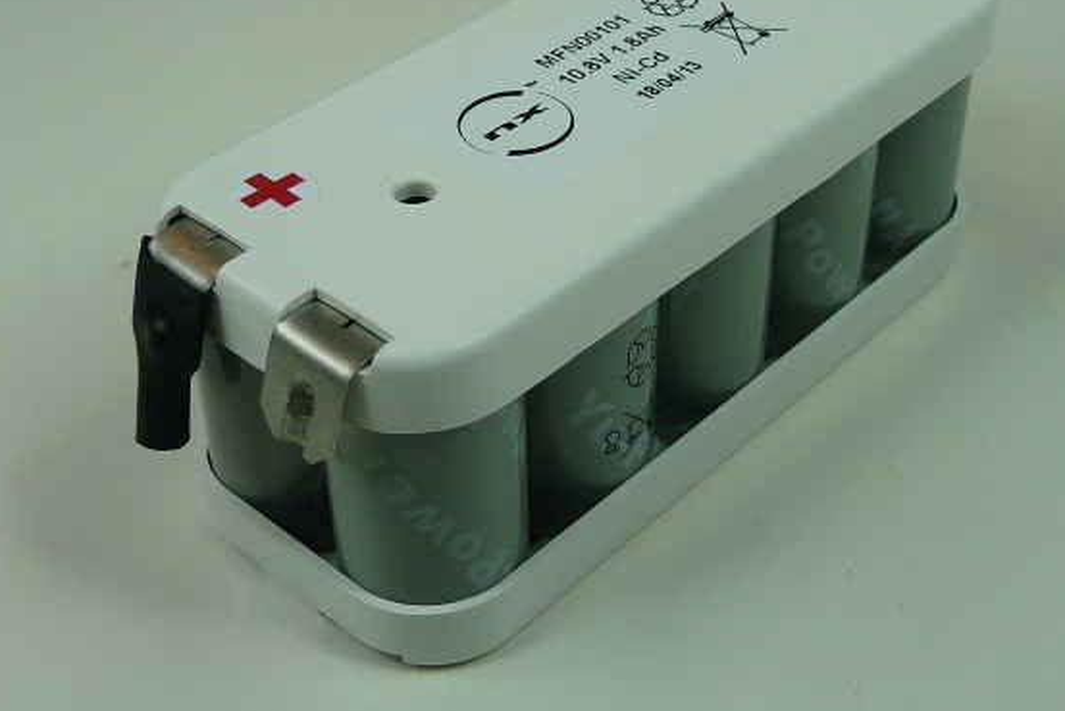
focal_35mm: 59
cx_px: 595
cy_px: 264
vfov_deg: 22.9
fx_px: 1746
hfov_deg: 33.9
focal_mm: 4.8
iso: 100
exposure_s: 1/125
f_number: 2.8
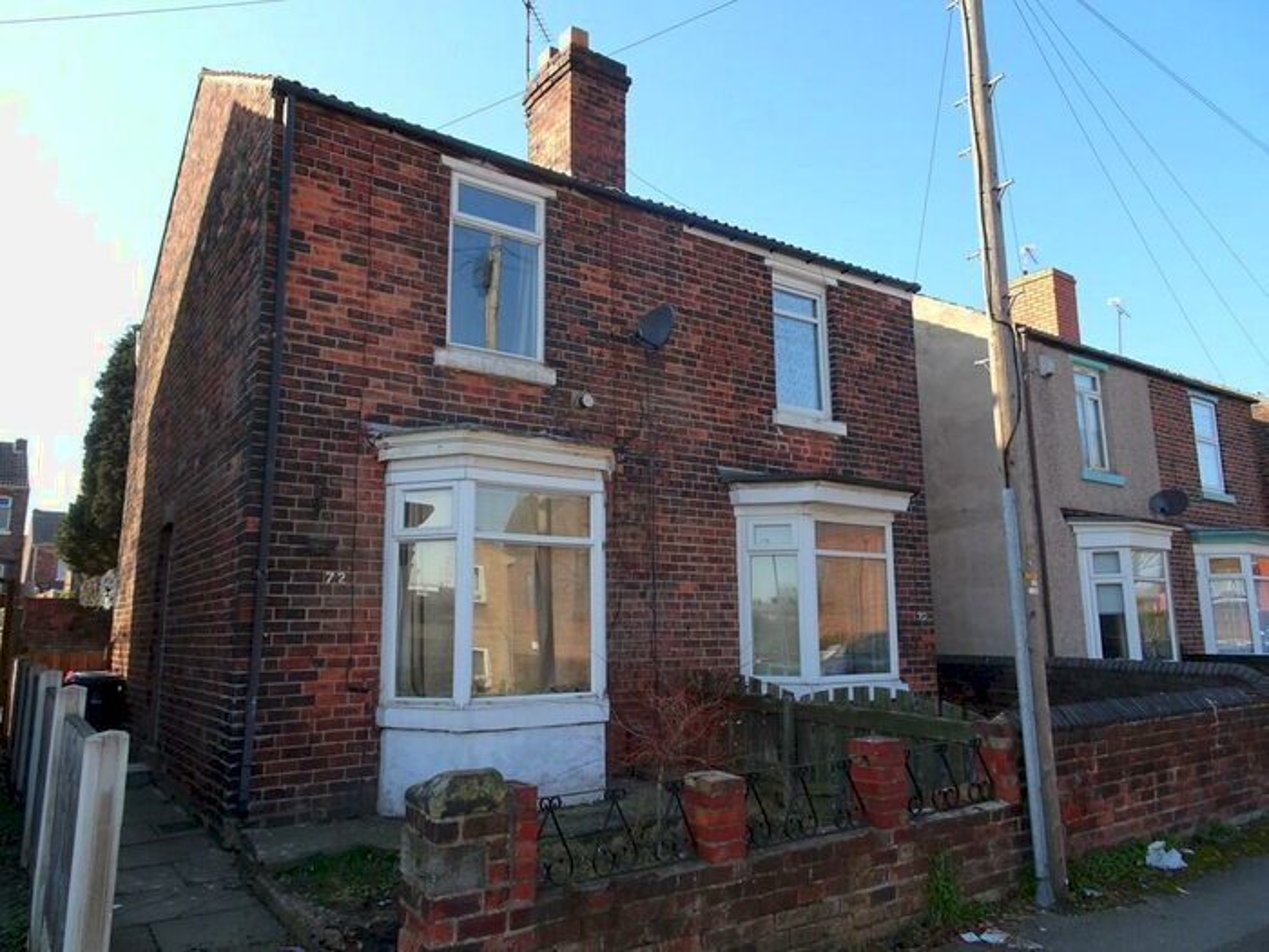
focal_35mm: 24
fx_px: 880
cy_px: 476
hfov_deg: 71.6
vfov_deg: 56.8
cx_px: 634
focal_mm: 4.1
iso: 80
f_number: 3.5
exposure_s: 1/320
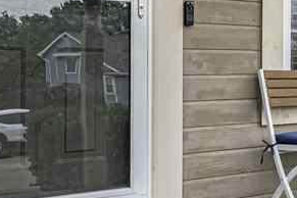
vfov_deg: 20.4
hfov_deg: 26.8
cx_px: 362
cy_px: 44
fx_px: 544
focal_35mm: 66
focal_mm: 10
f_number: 7.1
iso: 100
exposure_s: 1/60
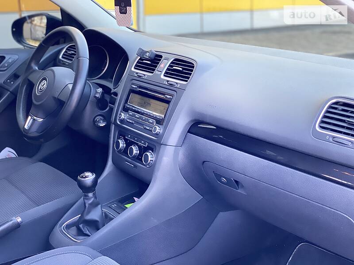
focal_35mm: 52
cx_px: 177
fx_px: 532
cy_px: 132
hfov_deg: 36.8
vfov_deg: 28.0
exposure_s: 1/103
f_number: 2
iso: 250
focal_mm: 6
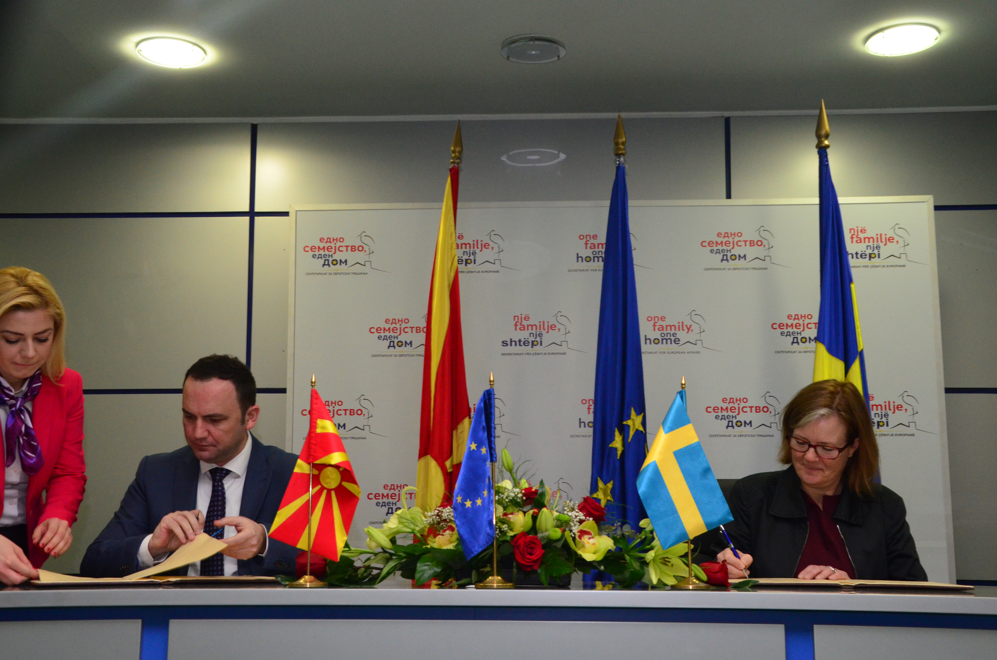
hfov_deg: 41.2
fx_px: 1327
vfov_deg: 28.0
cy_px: 330
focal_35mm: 48
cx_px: 498
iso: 2000
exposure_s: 1/60
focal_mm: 32
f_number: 9
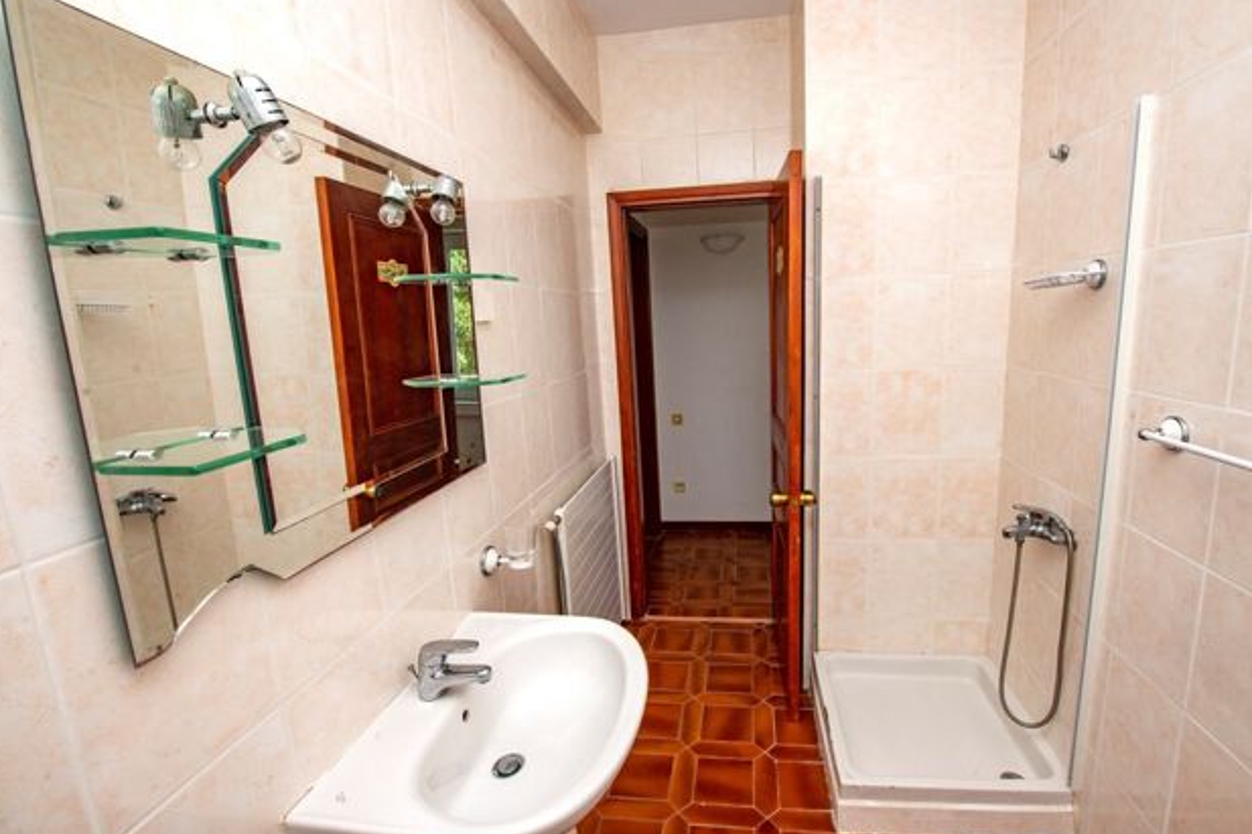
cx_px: 669
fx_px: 556
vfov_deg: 73.7
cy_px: 424
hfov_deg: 96.6
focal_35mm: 16
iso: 800
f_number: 11
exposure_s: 1/125
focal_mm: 14
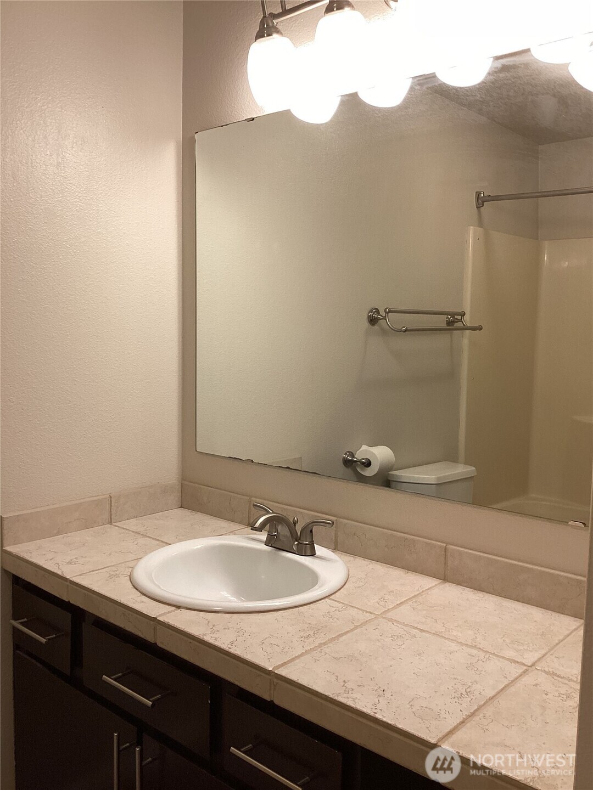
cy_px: 395
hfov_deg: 45.4
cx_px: 296
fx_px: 708
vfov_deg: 58.4
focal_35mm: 31
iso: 100
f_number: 2.4
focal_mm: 3.3
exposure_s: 1/60
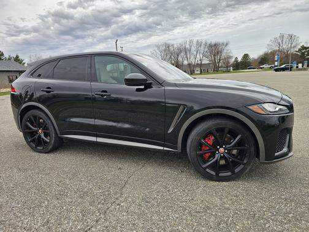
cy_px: 116
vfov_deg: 58.9
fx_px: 205
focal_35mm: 23
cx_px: 154
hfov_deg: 73.9
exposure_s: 1/277
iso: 10
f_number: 1.7
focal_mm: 6.3
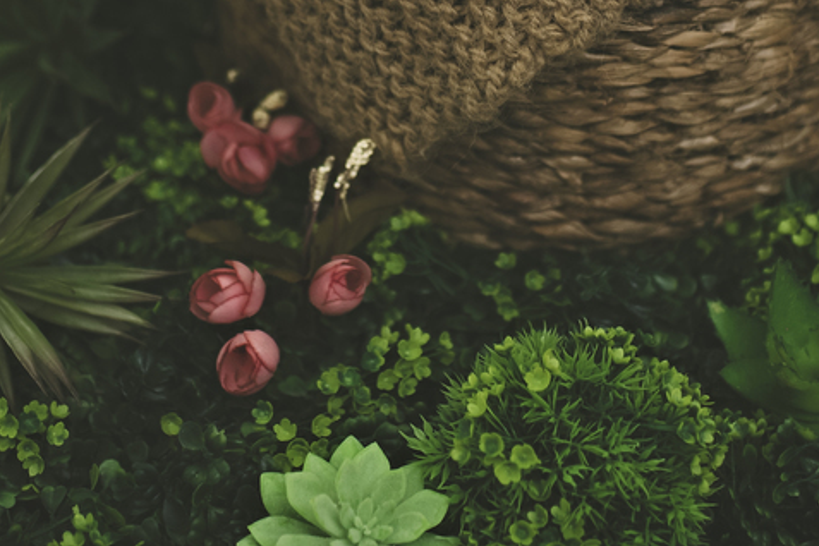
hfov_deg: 23.1
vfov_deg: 14.9
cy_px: -137
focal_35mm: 88
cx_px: 443
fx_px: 2002
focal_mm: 35
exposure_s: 1/200
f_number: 1.8
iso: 200
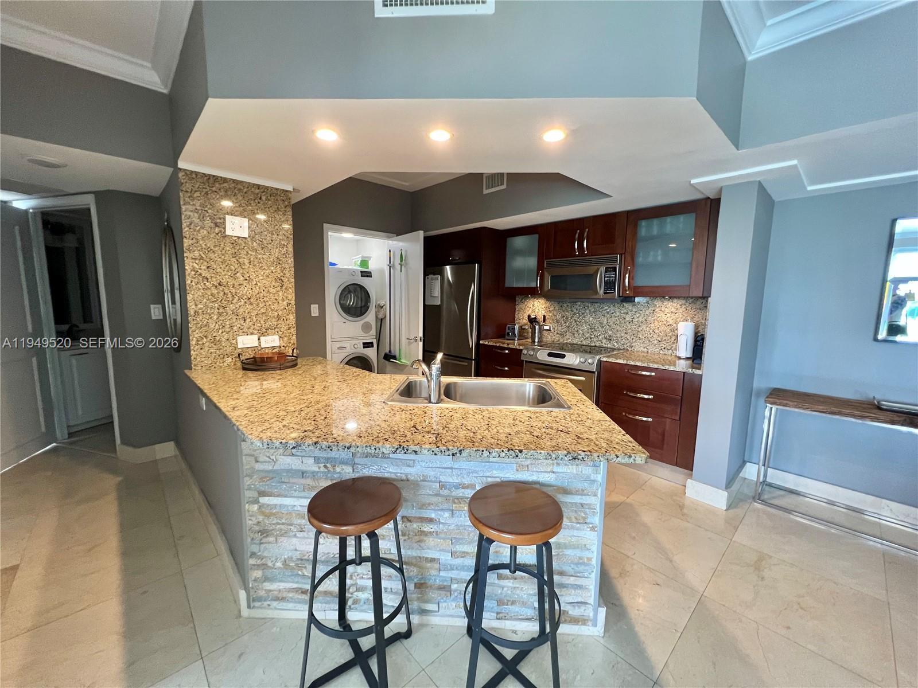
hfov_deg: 106.2
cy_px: 344
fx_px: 345
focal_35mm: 13
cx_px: 459
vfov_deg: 89.9
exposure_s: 1/60
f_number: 1.8
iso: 250
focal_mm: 1.57
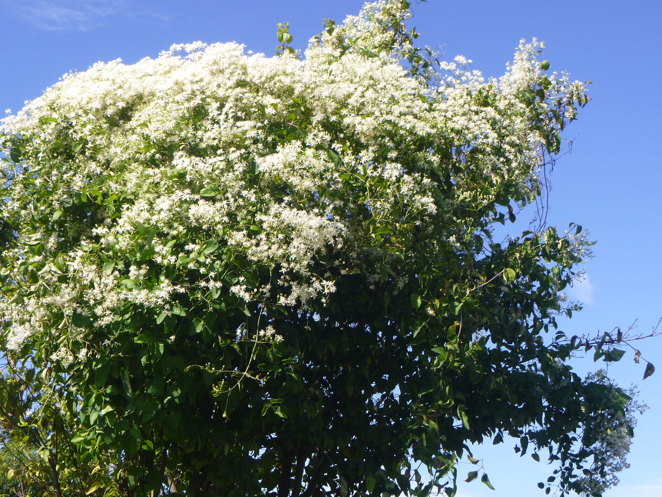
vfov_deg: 26.1
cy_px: 228
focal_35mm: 56
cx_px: 292
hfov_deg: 34.3
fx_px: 1071
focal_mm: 7.3
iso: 100
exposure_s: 1/250
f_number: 4.6
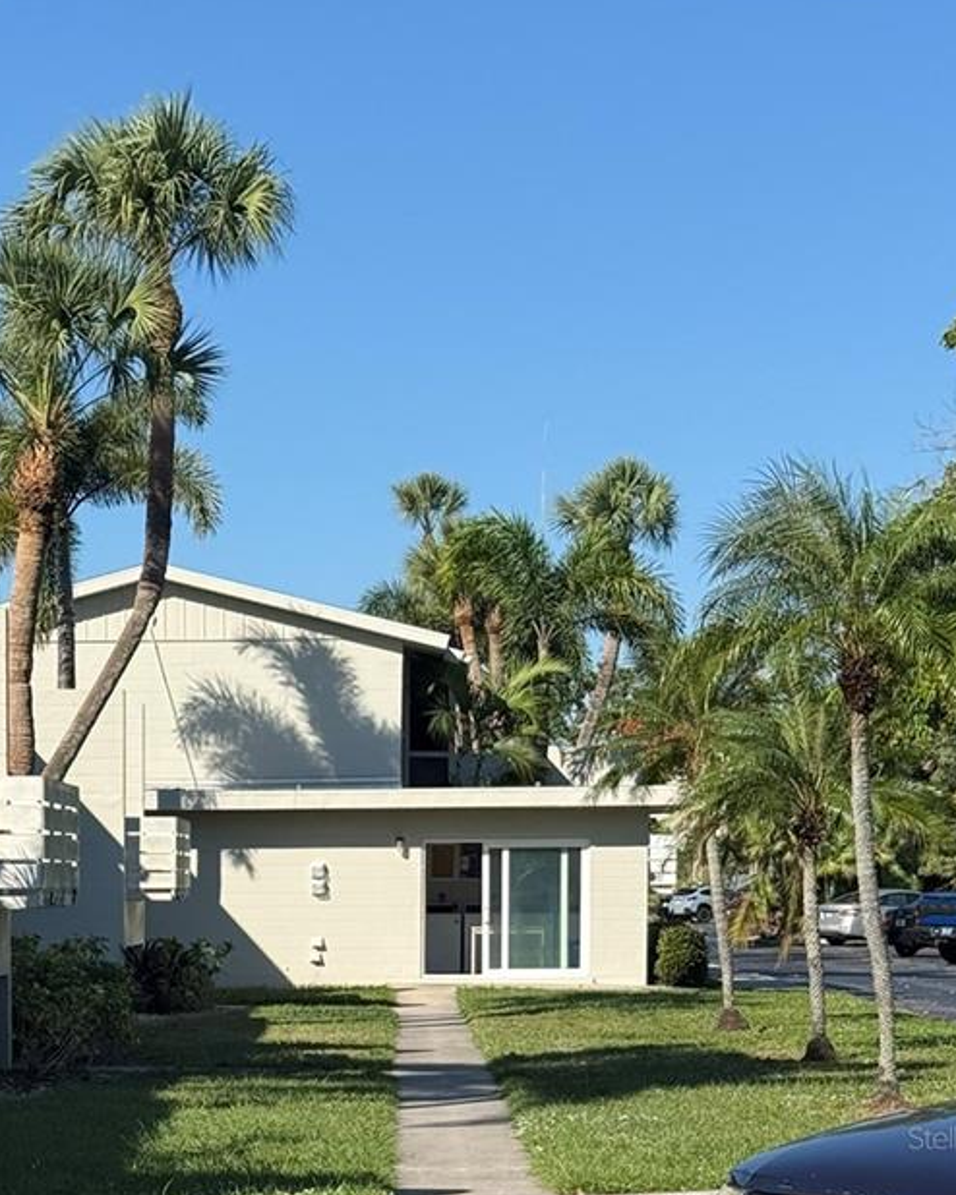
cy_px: 1137
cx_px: 174
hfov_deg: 16.7
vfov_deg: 20.5
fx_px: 3220
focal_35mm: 91
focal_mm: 6.76
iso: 64
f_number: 1.78
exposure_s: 1/4587
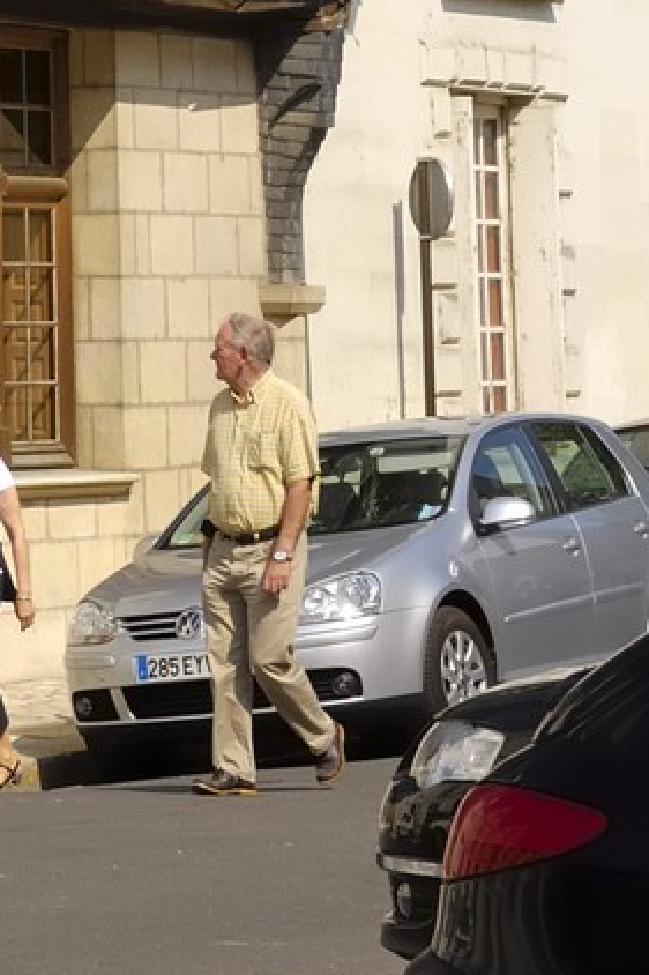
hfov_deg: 7.3
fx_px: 4925
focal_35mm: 182
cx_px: -550
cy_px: -855
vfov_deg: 10.5
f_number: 8.5
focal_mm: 32
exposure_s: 1/200
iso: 100
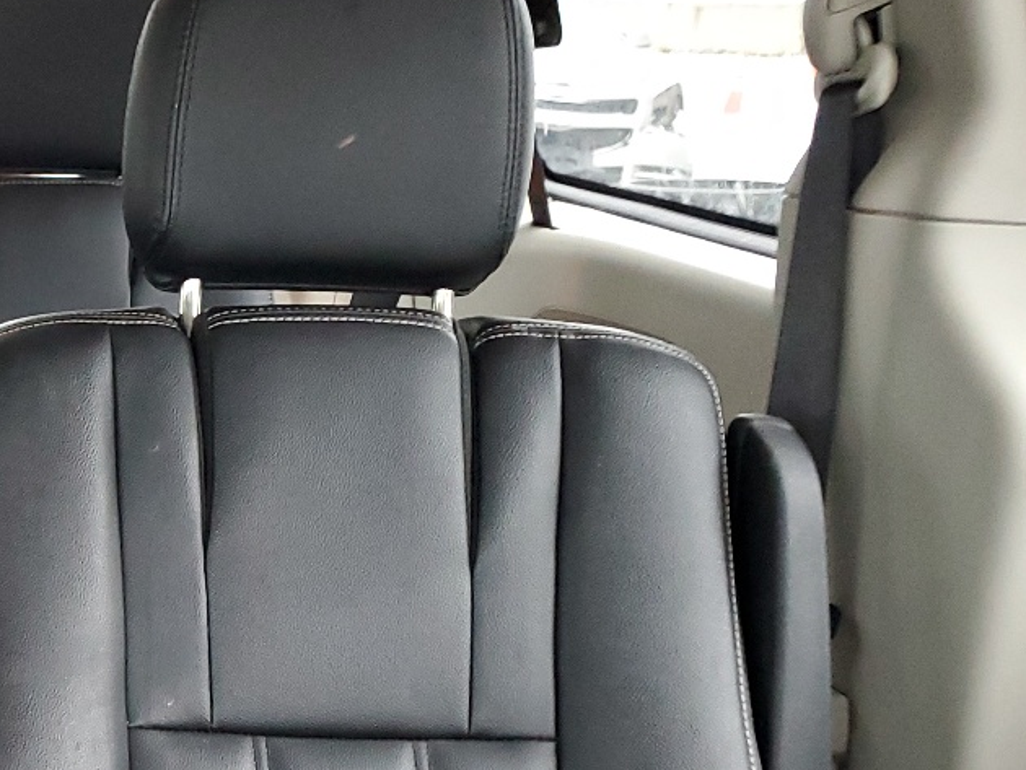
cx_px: -208
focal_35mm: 66
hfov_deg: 26.2
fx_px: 1957
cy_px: 667
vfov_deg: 21.8
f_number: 1.5
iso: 303
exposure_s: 1/24
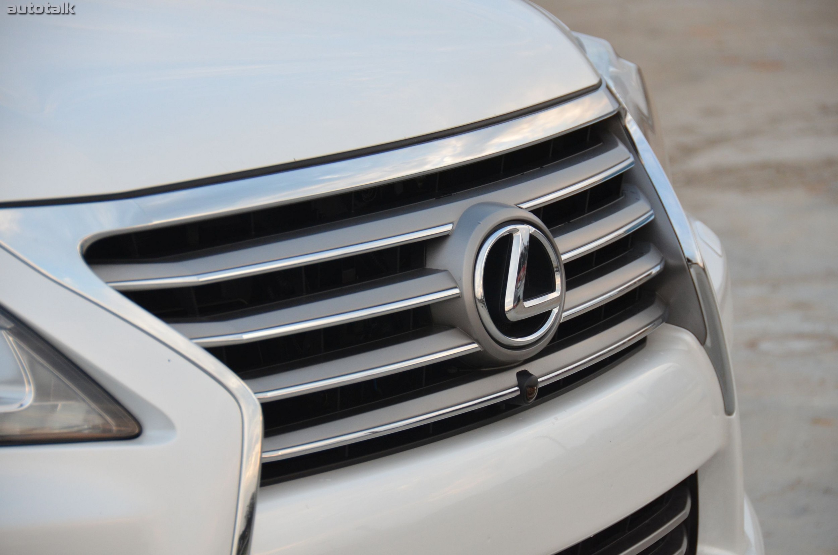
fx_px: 3659
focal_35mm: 158
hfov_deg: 13.1
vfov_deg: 8.7
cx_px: 419
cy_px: 278
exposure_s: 1/500
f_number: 5.3
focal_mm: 105
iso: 1100
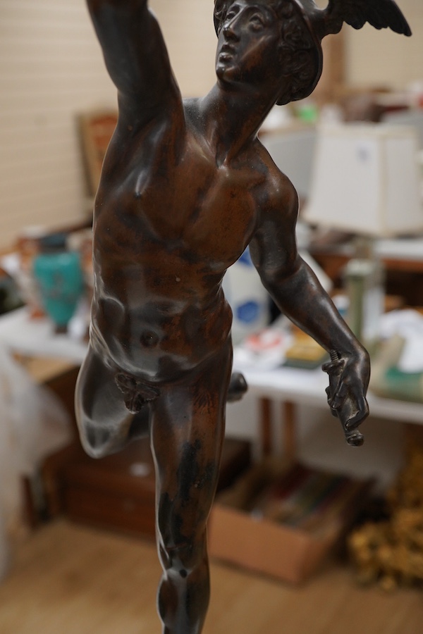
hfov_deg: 29.9
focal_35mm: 45
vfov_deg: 43.6
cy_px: 317
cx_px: 212
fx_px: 793
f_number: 9
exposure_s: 1/160
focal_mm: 30
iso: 1250
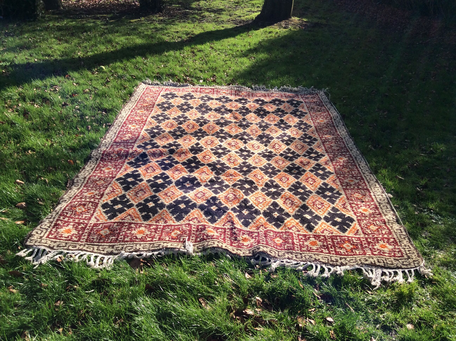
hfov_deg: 56.9
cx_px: 228
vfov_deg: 44.1
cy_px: 170
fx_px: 421
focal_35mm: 32
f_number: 2.4
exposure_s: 1/841
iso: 32
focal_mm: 3.3
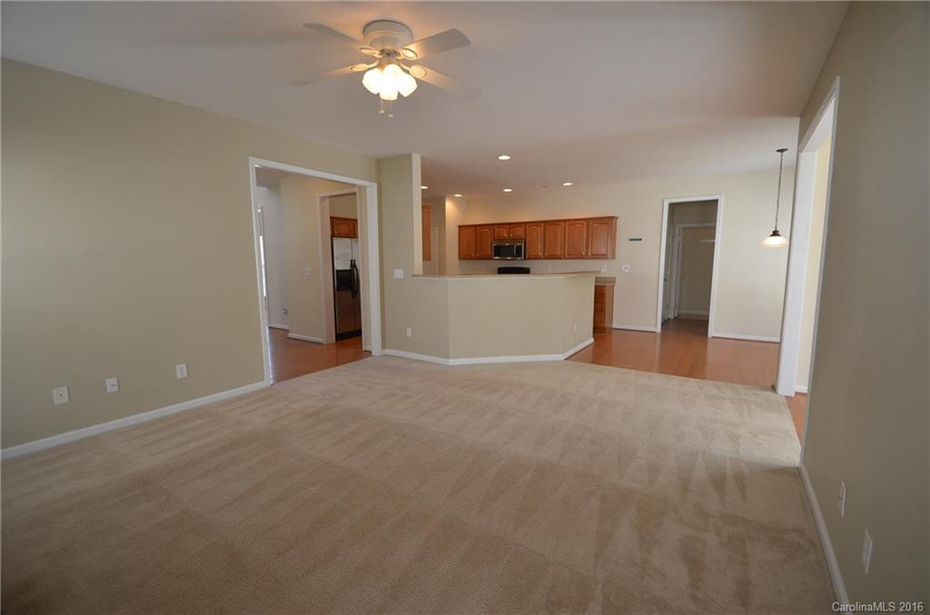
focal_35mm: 15
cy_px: 308
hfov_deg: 100.5
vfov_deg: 77.0
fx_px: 386
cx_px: 465
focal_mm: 10
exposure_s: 1/80
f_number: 4.5
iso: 400
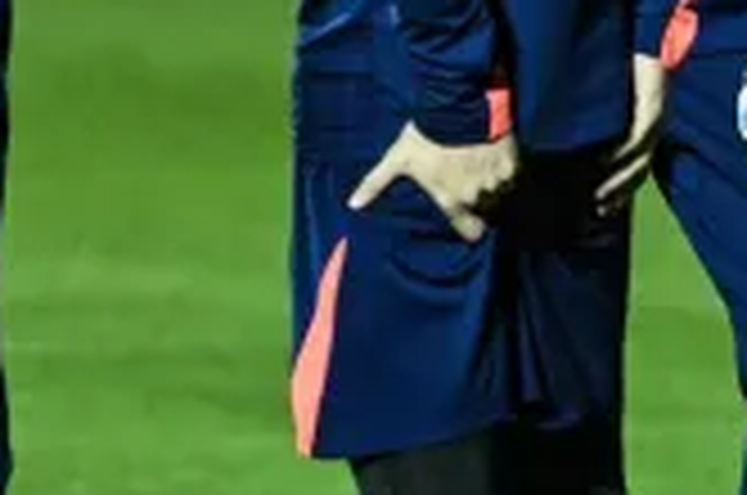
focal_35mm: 1170
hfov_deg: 1.8
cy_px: 58
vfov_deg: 1.2
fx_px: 24231
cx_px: 824
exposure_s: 1/500
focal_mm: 170
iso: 4000
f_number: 2.8
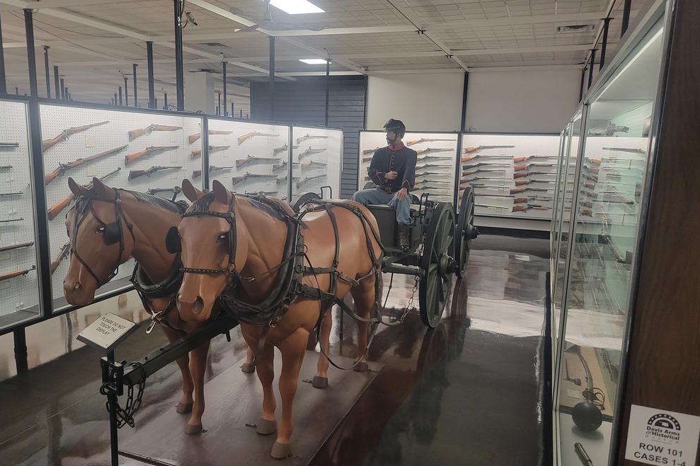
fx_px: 544
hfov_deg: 65.5
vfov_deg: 46.4
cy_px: 245
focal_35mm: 28
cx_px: 338
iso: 320
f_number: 1.8
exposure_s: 1/120
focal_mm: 5.4
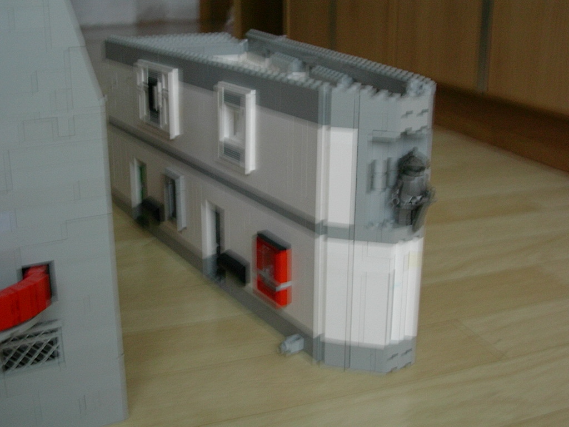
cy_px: 214
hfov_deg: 42.1
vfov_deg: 32.2
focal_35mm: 45
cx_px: 284
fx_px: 740
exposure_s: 1/8.7
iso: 70
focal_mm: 6.7
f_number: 2.9
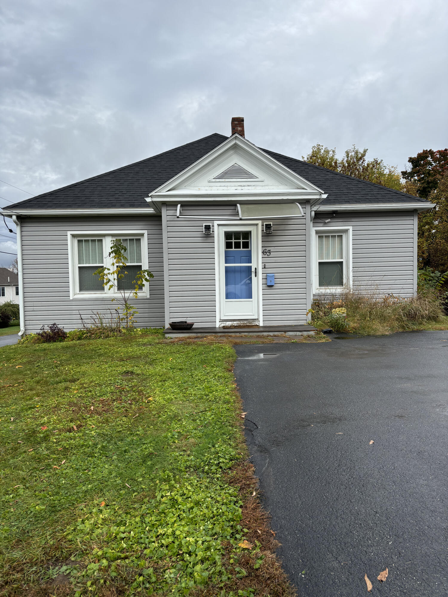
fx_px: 449
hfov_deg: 53.1
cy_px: 298
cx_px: 224
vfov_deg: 67.3
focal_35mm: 26
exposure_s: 1/1667
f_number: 1.6
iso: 50
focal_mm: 5.96
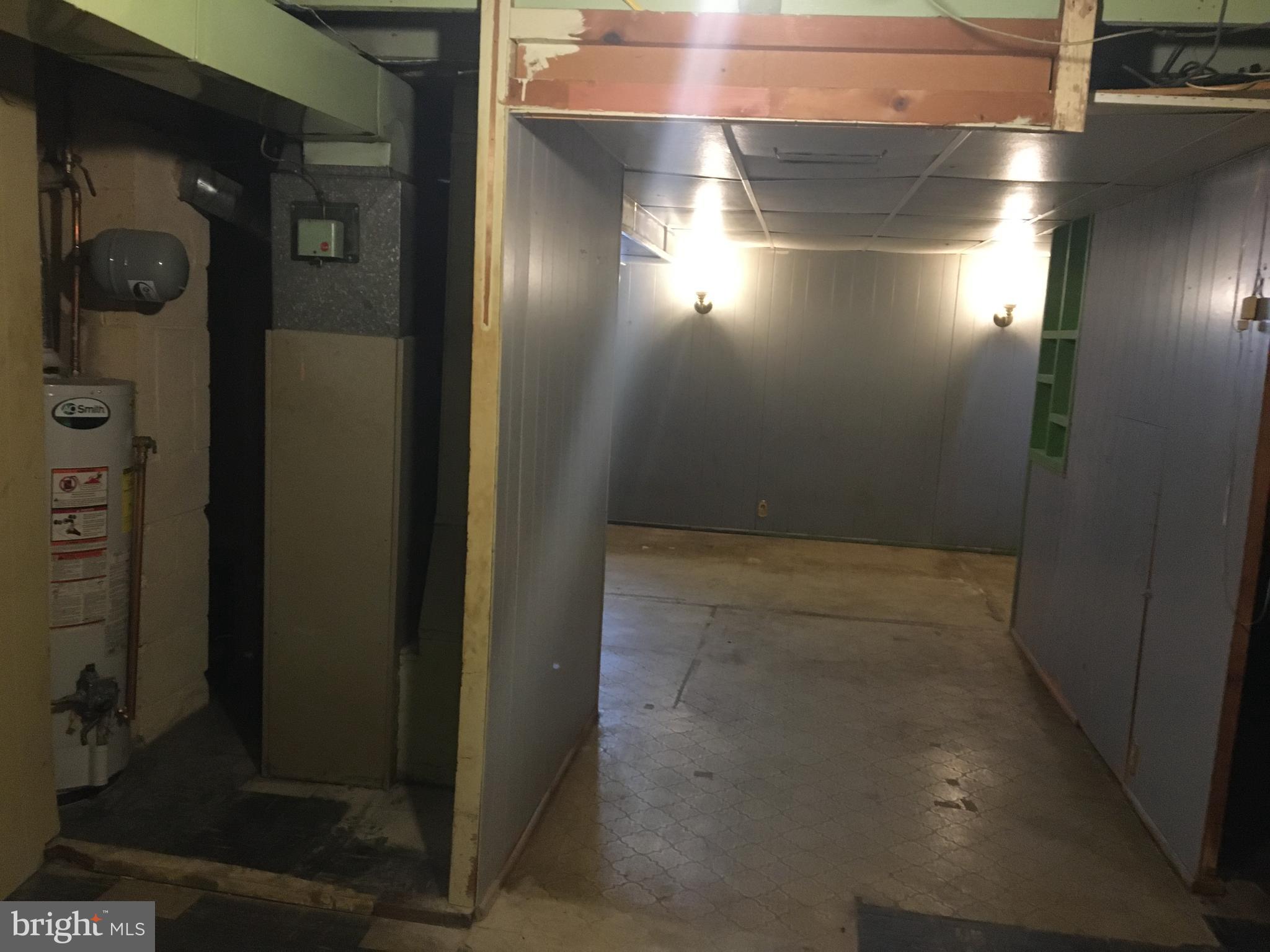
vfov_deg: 48.2
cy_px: 476
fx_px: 1064
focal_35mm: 29
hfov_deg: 61.7
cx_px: 635
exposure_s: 1/17
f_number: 2.2
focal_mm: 4.15
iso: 250
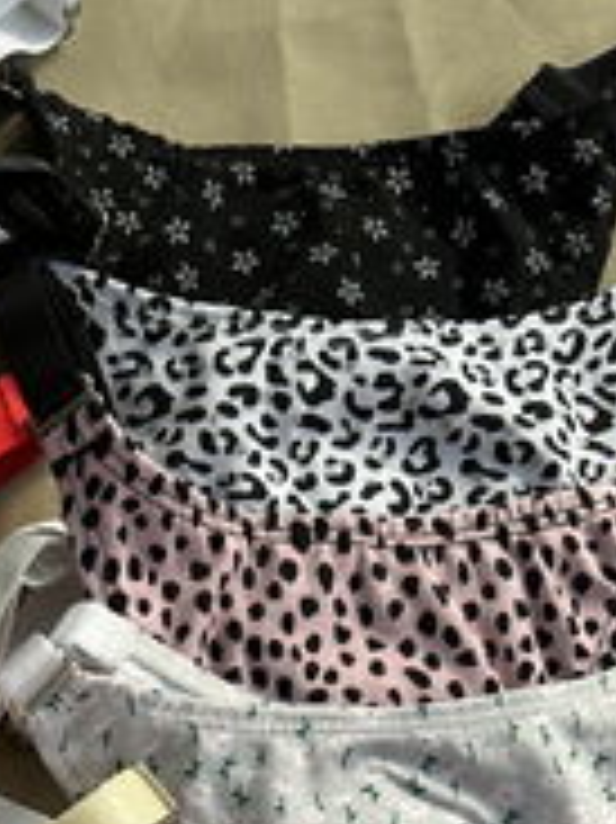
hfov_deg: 20.5
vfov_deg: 23.5
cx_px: 45
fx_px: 1663
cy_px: 1159
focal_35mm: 70
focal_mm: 6.86
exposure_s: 1/121
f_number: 1.78
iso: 200
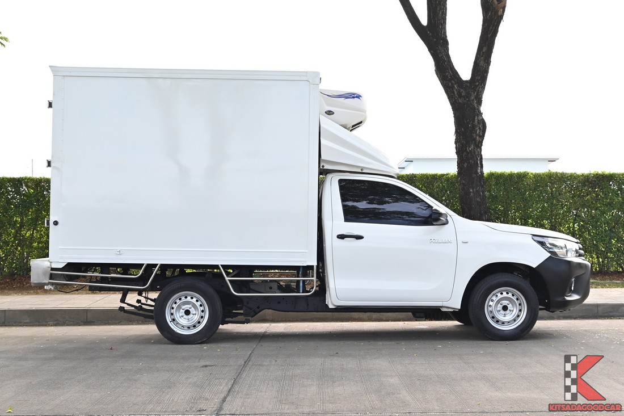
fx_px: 901
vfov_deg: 26.0
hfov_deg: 38.2
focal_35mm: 52
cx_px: 312
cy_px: 208
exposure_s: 1/160
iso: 200
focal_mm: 35
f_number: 6.3
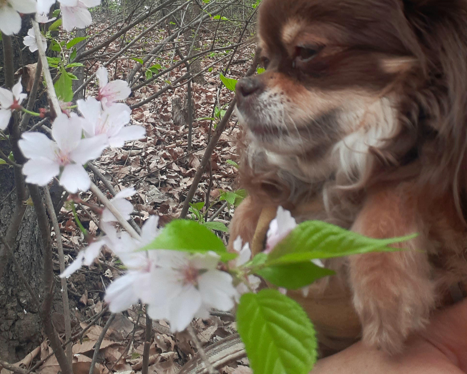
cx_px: 237
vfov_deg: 35.1
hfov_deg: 44.8
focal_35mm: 41
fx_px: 567
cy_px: 66
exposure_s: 1/120
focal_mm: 2.61
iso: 40
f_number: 2
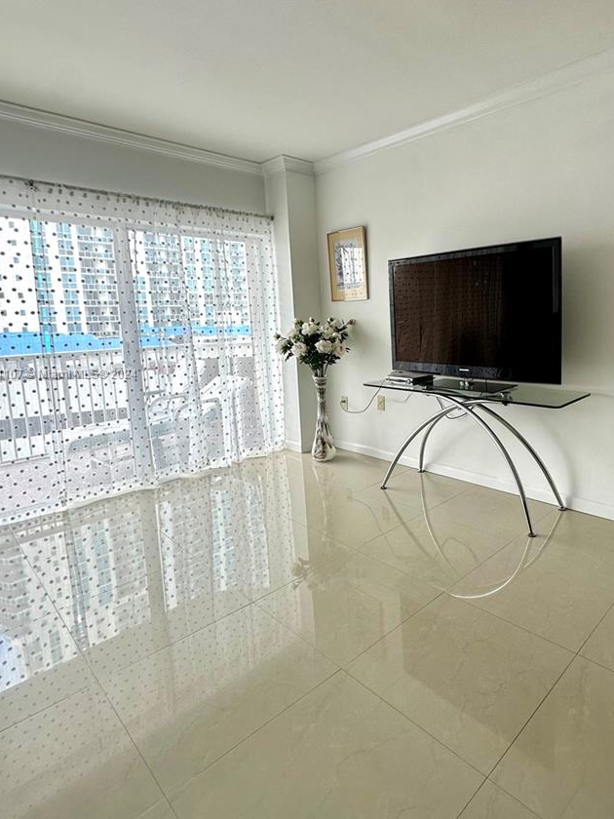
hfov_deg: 64.7
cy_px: 374
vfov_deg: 81.6
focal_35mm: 20
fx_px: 473
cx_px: 397
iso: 64
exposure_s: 1/99
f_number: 2.2
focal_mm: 2.22
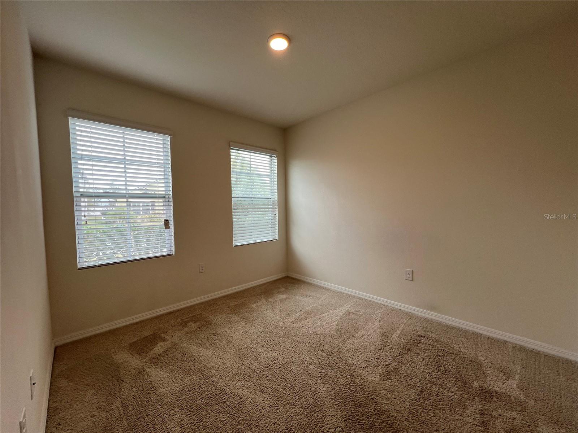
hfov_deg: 106.2
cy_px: 216
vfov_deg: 89.9
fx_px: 217
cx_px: 289
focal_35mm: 13
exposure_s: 1/120
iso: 64
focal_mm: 1.57
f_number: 1.8
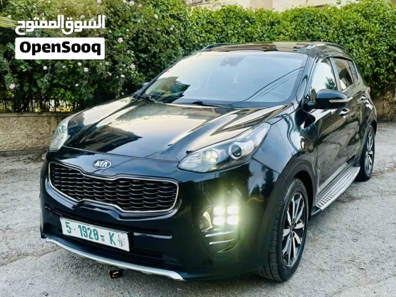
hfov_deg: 71.6
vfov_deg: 56.8
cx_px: 198
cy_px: 148
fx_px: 275
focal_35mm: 24
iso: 125
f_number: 1.78
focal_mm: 6.86
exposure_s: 1/83
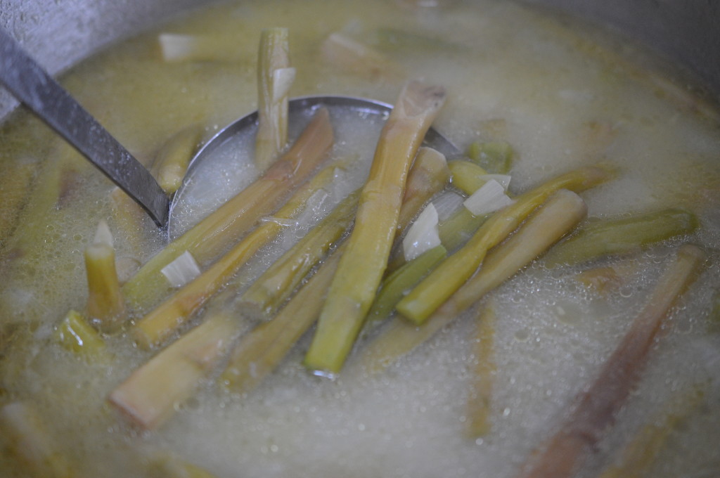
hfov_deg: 33.4
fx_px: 1198
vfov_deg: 22.6
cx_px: 360
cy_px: 239
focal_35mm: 60
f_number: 3
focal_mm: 40
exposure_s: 1/60
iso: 1250
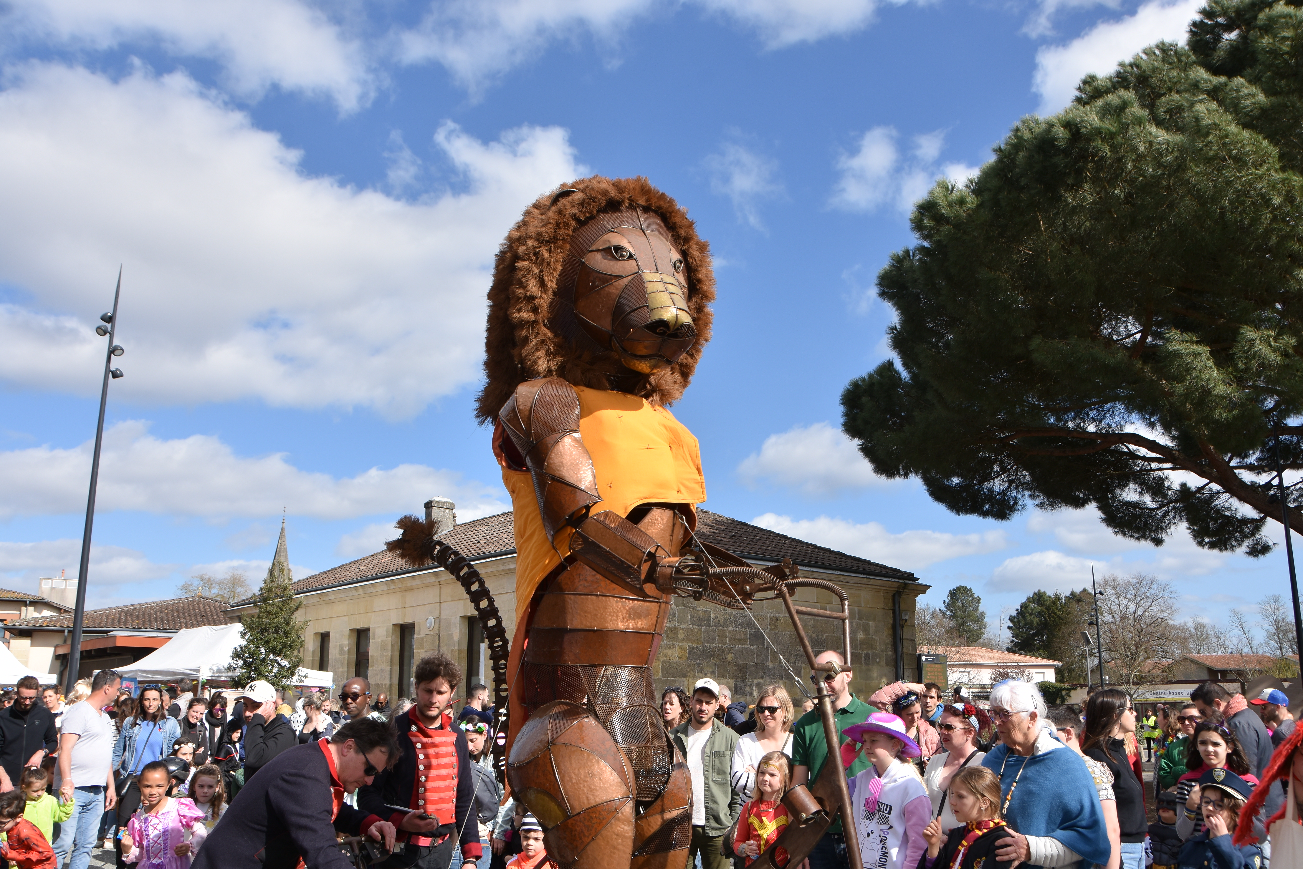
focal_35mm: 27
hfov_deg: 67.4
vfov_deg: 47.9
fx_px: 977
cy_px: 434
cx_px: 652
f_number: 9
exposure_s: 1/320
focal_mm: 18
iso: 125
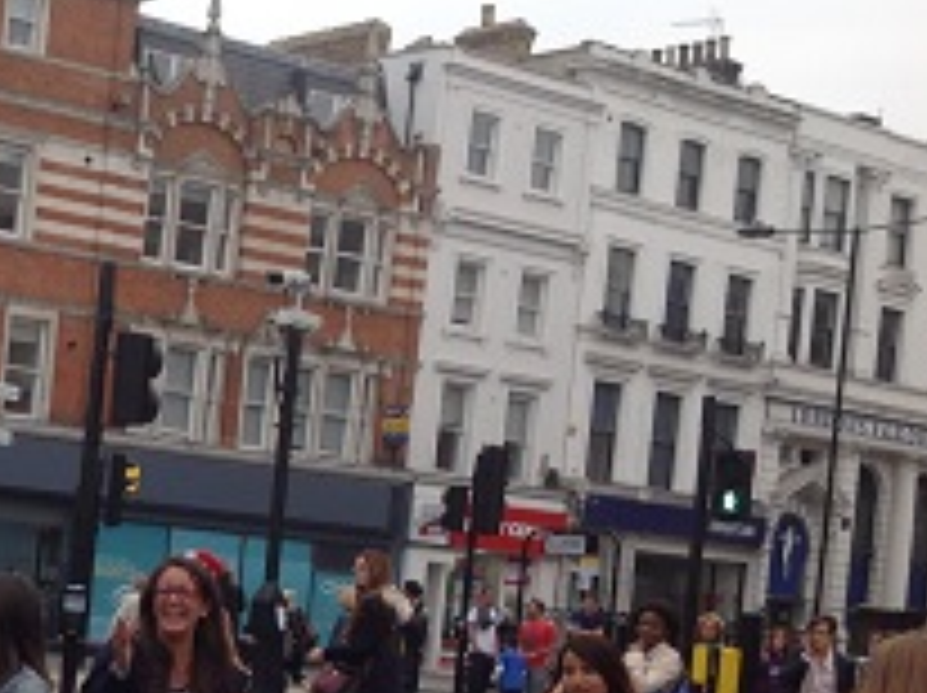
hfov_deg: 21.7
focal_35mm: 85
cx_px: -122
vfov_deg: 17.1
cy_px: 641
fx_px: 2274
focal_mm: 4.28
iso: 50
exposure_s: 1/248
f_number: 2.4
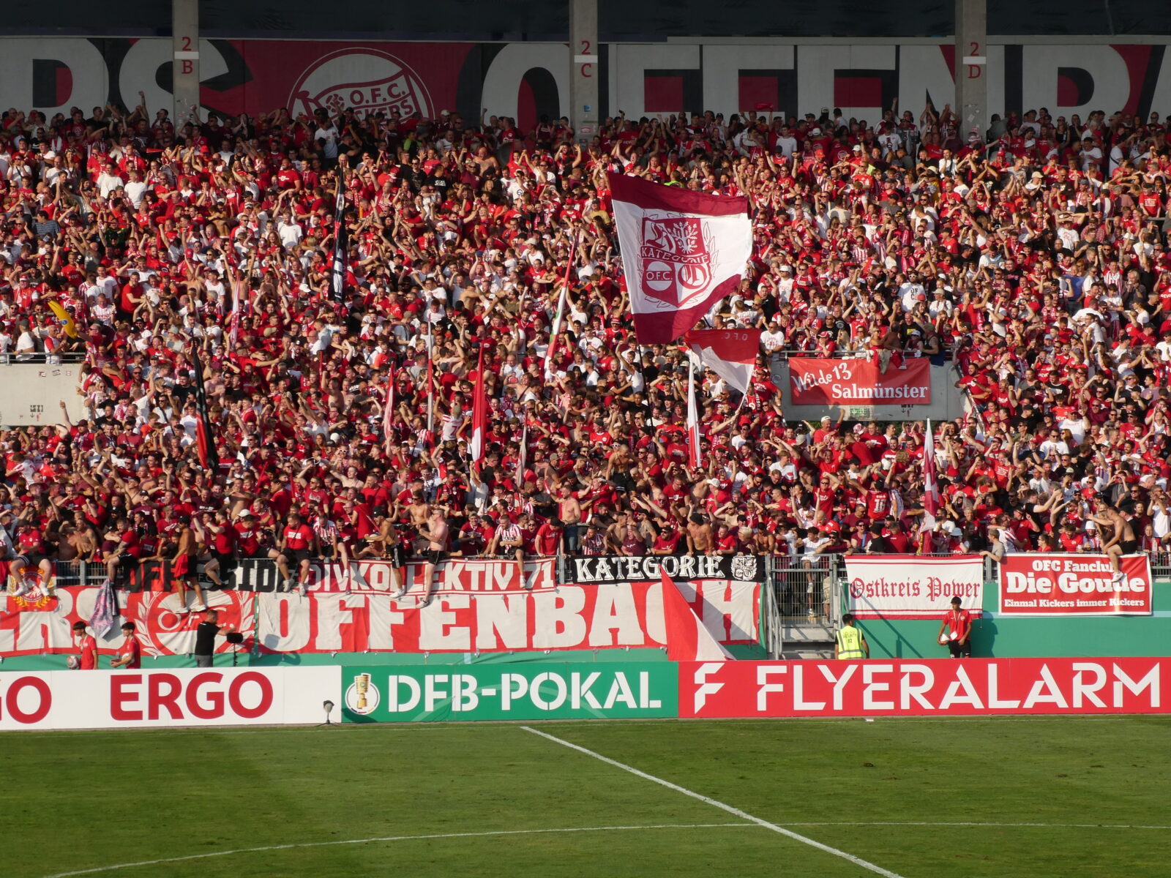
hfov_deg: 14.6
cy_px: 439
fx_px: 4567
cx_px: 586
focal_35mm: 135
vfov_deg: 11.0
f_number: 5.3
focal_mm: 24.2
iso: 80
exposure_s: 1/400
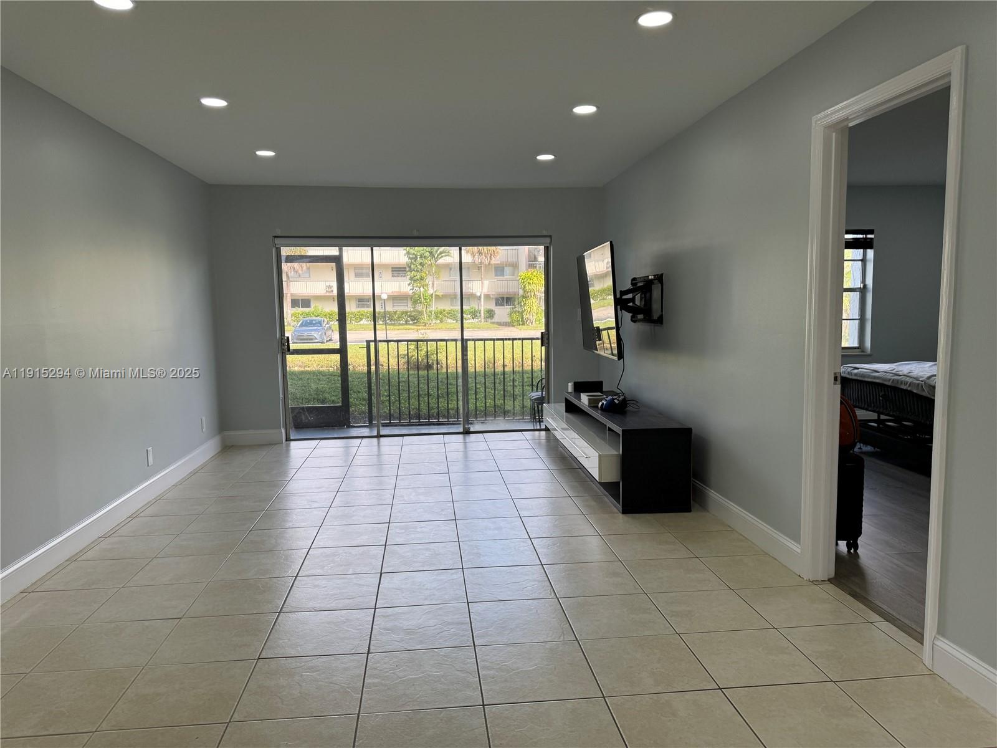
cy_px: 374
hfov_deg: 71.6
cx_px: 498
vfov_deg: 56.8
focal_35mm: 24
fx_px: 691
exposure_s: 1/562
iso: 80
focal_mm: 6.76
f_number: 1.78
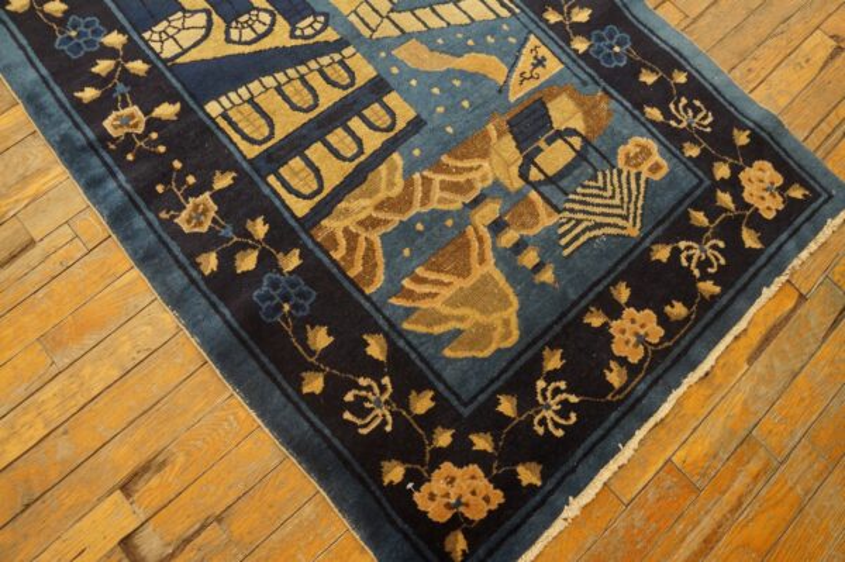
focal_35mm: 27
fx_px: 633
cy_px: 281
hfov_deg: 67.4
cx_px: 422
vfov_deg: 47.9
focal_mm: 18
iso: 1600
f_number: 4
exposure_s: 1/60
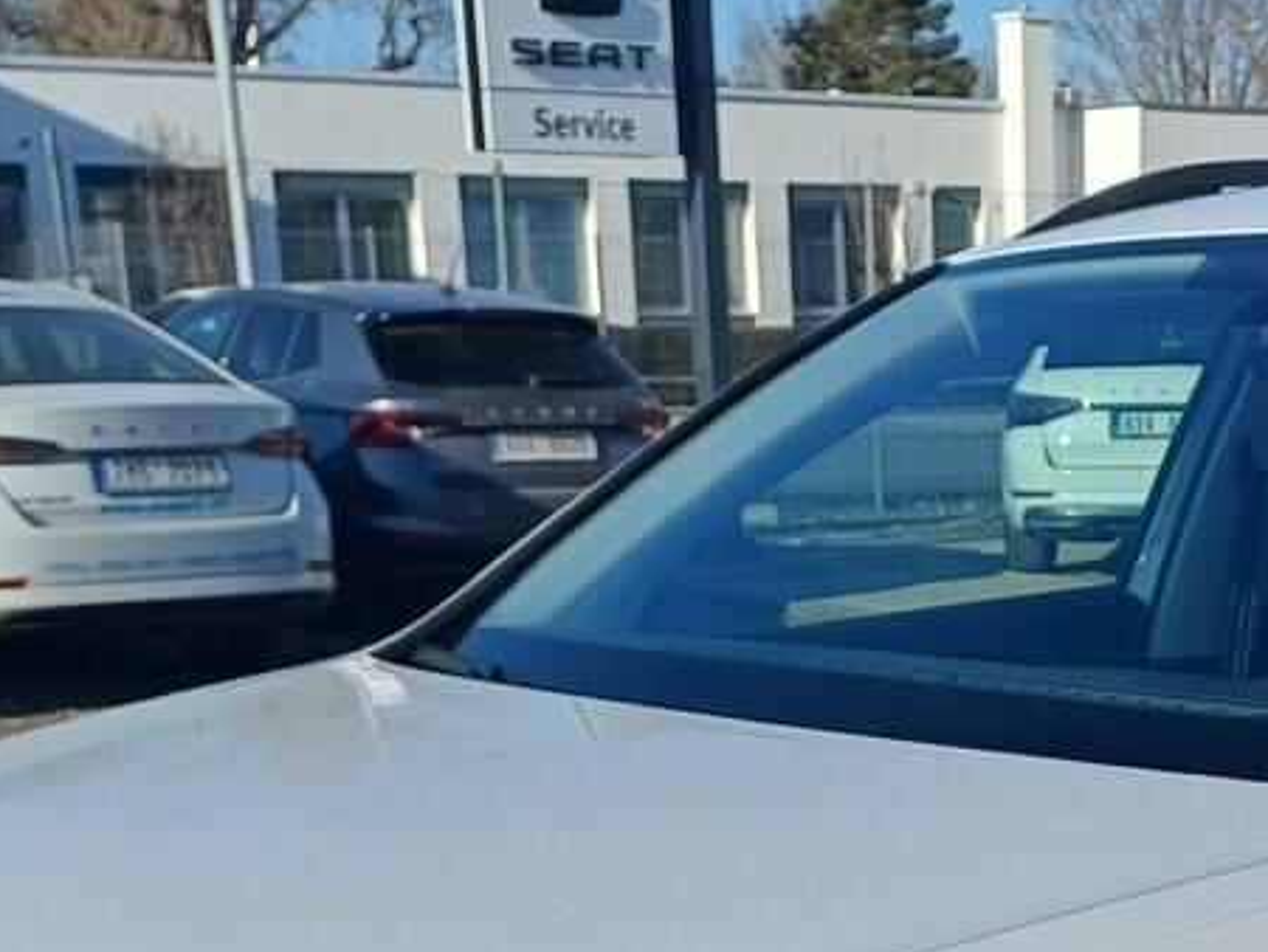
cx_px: 1071
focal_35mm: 80
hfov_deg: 23.9
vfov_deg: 17.1
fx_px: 2932
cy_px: 1315
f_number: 1.8
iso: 50
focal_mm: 4.65
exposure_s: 1/1565
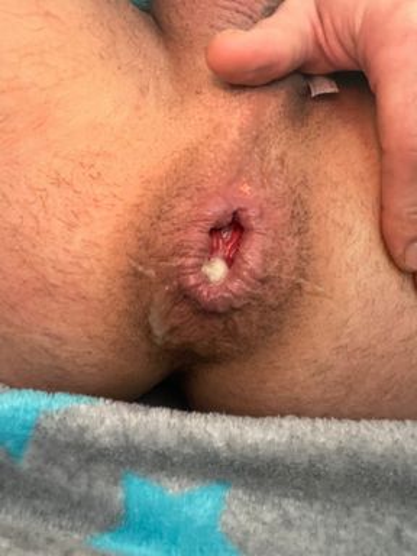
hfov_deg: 46.8
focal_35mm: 30
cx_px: 208
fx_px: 482
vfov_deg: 60.0
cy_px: 278
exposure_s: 1/30
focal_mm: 2.71
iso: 500
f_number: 2.2
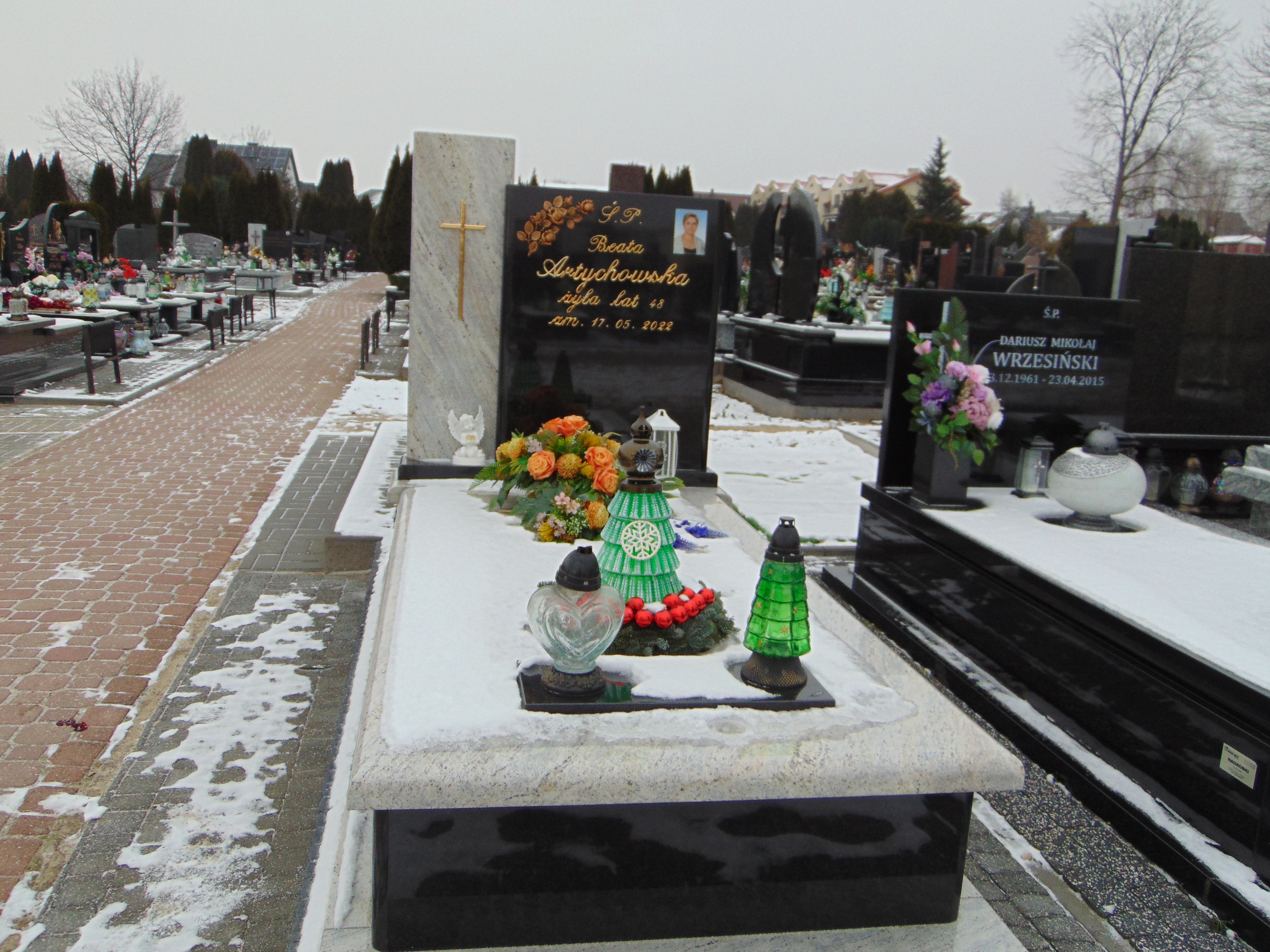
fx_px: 1101
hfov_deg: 60.0
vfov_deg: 46.8
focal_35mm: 30
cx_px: 635
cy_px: 476
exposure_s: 1/100
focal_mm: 5.4
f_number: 3.1
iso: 80
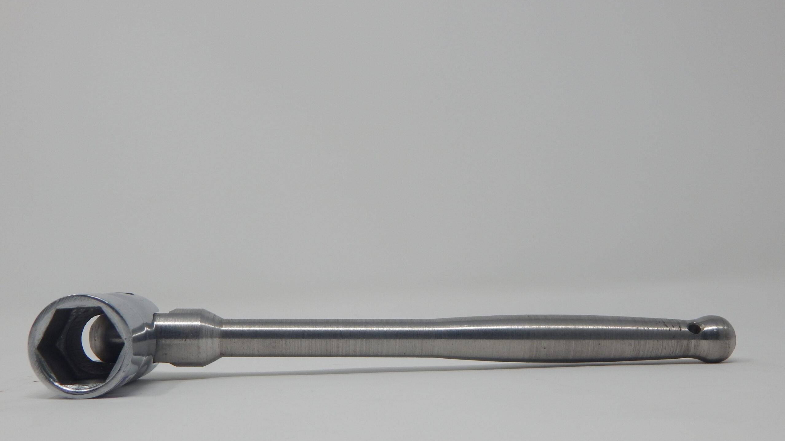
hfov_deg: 43.7
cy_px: 287
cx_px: 393
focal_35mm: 47
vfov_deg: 25.3
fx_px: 978
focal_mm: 7.7
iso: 125
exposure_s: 1/125
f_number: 3.6
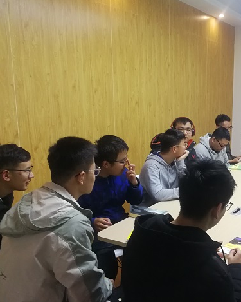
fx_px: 321
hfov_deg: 39.0
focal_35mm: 36
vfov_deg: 50.3
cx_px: 204
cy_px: 153
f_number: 2.2
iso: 400
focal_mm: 3.95
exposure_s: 1/100
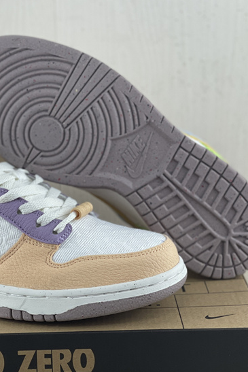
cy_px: 185
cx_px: 60
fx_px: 929
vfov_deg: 22.6
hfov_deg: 15.1
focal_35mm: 90
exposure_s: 1/100
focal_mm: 7.5
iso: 100
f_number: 2.2
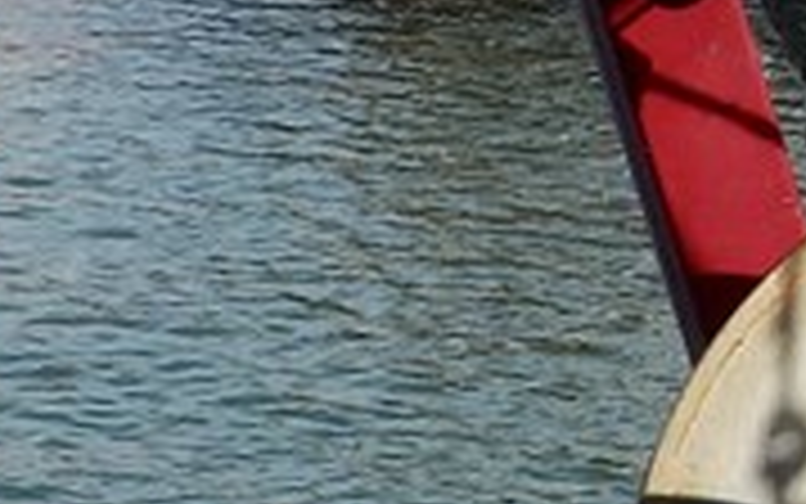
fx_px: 5010
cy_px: -68
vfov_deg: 5.7
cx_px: 1481
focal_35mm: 228
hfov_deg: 8.8
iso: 80
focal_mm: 5.7
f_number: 4.5
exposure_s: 1/320
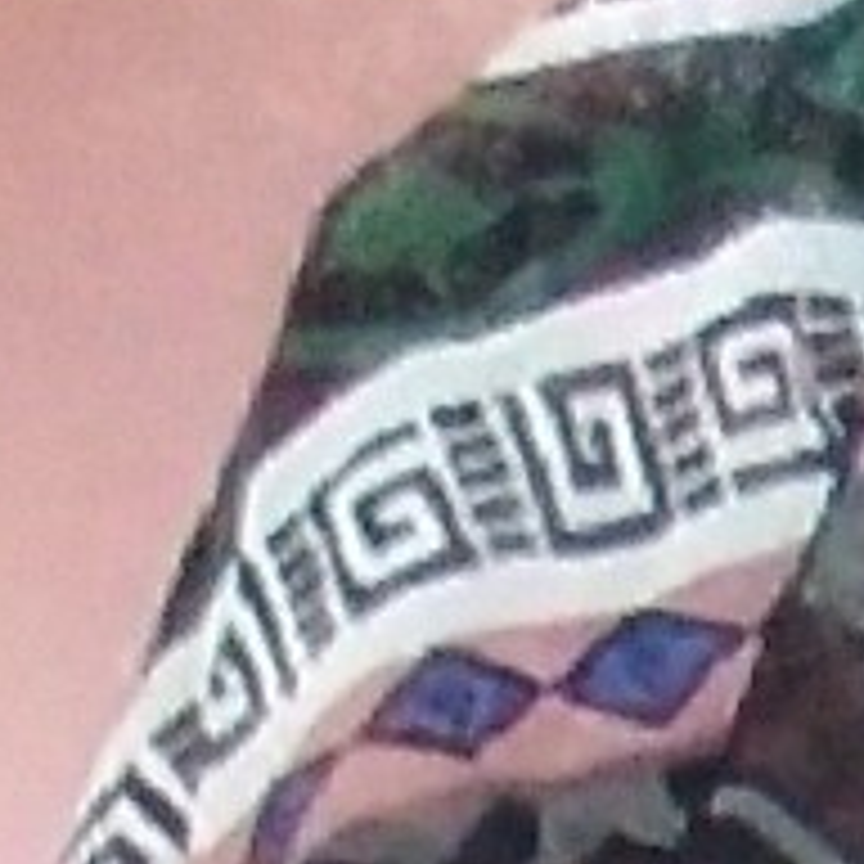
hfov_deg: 7.7
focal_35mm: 214
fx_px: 6043
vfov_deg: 6.9
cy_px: 3100
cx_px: 1994
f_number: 2.4
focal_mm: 2.39
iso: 581
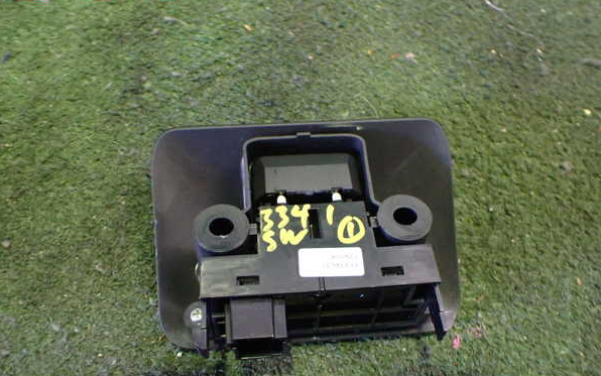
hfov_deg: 59.6
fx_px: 524
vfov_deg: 39.4
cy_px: 206
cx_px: 299
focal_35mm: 32
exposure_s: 1/30
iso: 1000
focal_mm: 5.4
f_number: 2.3
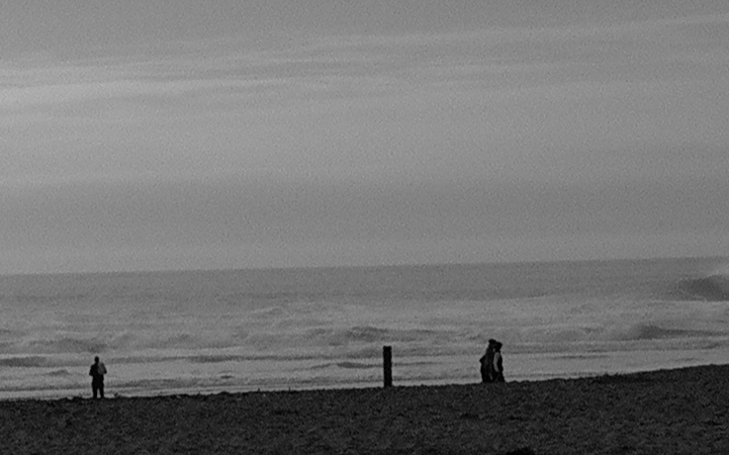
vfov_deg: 6.1
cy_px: -171
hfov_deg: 9.8
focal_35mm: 213
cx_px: 337
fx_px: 4230
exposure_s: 1/2000
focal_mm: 24
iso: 800
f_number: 16
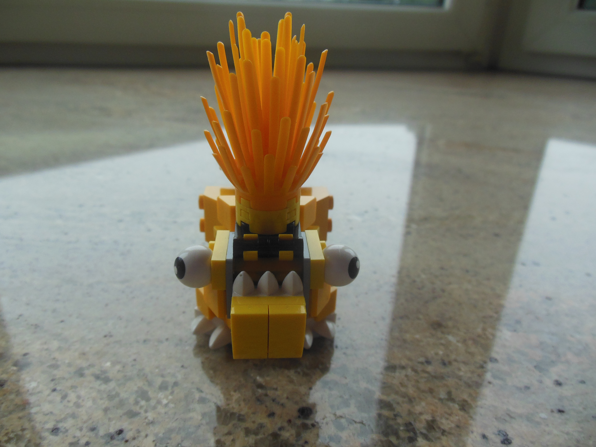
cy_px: 224
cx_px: 298
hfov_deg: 69.4
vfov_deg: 54.9
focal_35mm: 25
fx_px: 430
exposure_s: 1/250
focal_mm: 4.5
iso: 200
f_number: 3.2
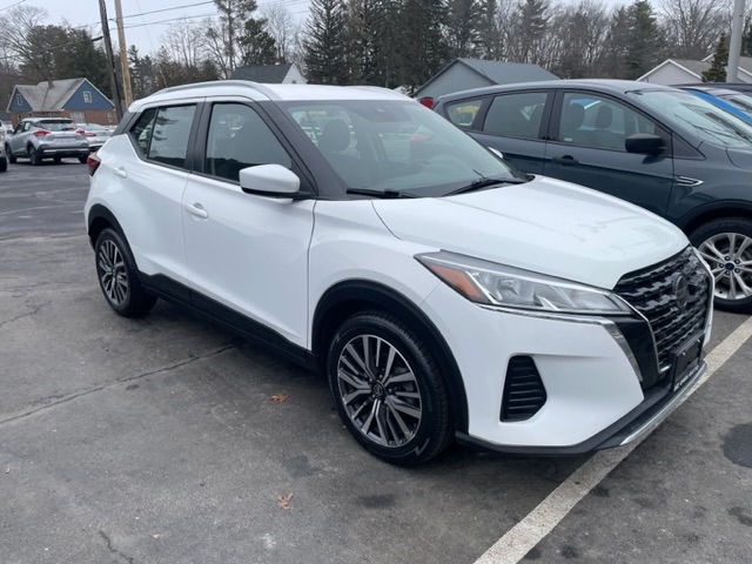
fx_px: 565
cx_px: 376
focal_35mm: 26
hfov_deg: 67.3
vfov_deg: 53.1
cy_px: 282
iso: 32
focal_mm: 4.2
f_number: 1.6
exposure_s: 1/988
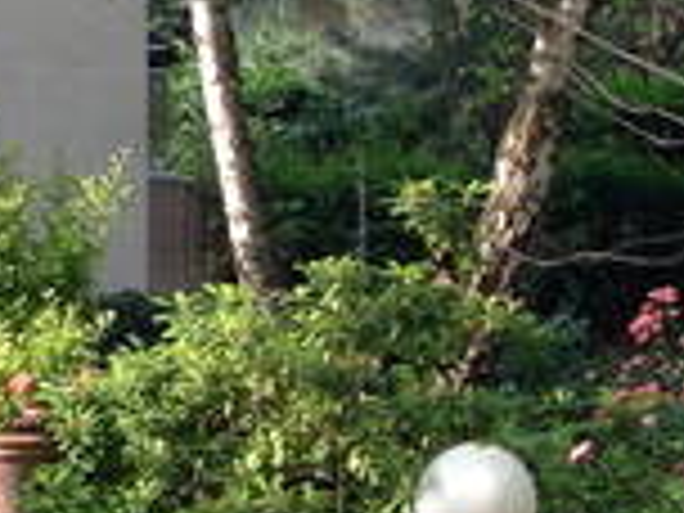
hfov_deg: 11.5
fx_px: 3399
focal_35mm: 172
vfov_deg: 8.6
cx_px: 158
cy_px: 392
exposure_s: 1/124
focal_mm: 3.3
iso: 32
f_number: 2.4
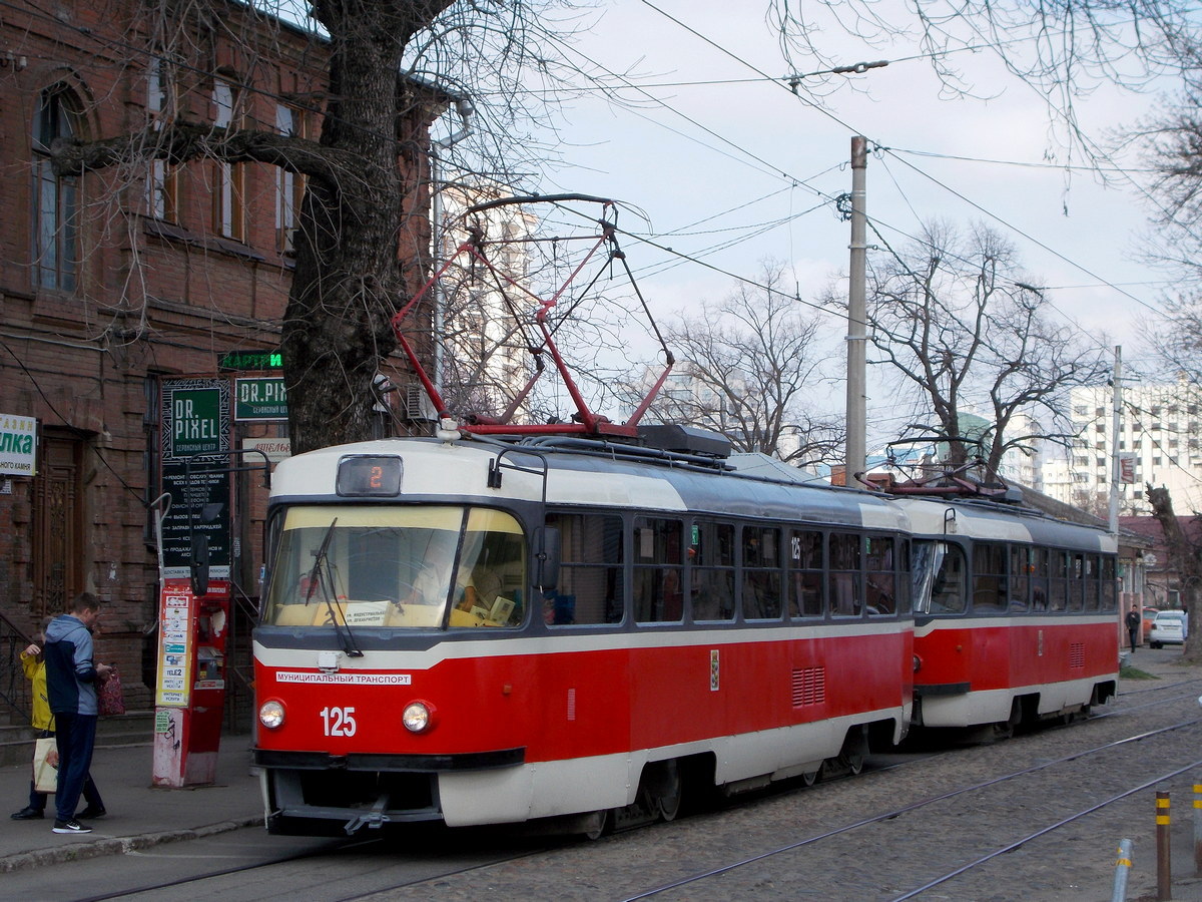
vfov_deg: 19.4
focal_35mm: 76
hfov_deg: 25.7
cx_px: 601
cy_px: 451
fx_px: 2639
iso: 80
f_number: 5.8
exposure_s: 1/250
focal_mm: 13.5
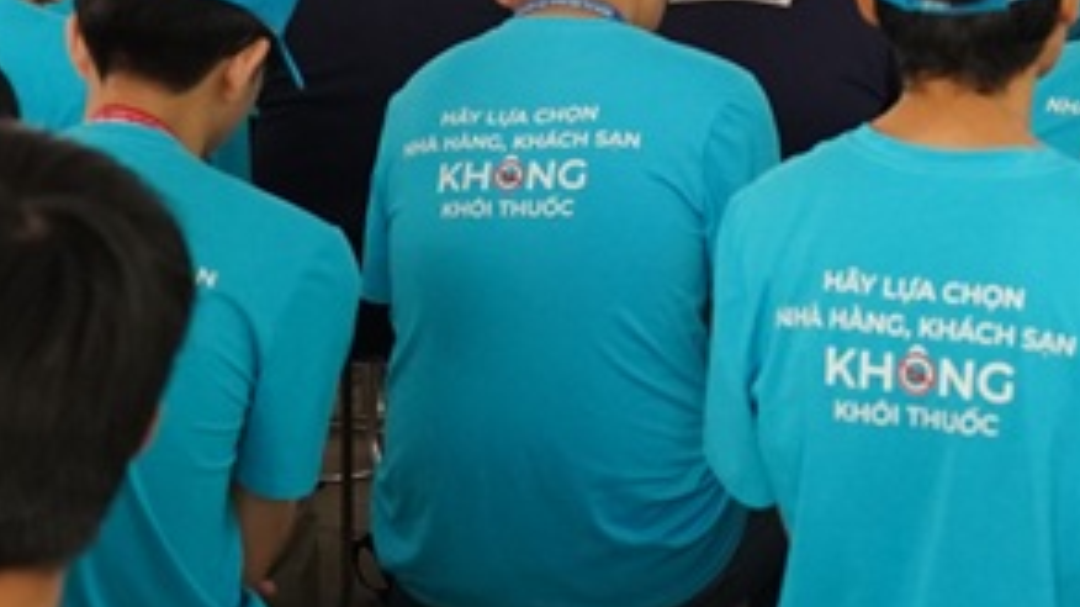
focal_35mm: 142
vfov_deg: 8.1
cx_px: 1135
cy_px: -685
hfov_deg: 14.8
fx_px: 4065
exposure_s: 1/800
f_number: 4.5
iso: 2500
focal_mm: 33
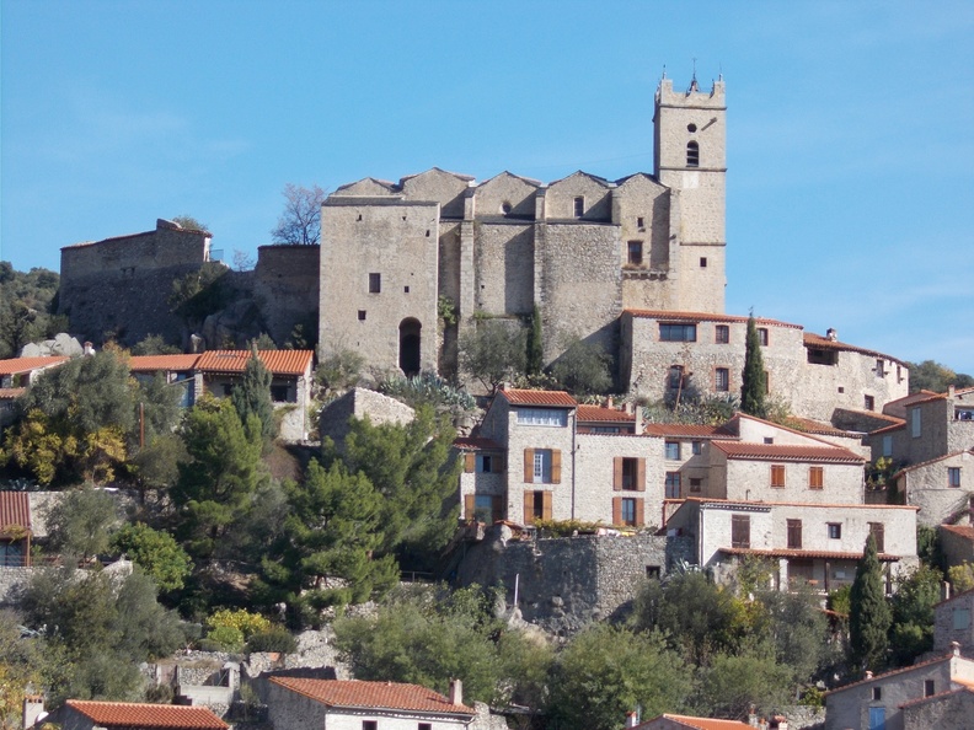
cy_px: 365
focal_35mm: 130
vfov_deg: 11.4
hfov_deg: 15.2
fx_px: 3658
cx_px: 487
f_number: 6.5
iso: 80
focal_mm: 23
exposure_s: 1/200
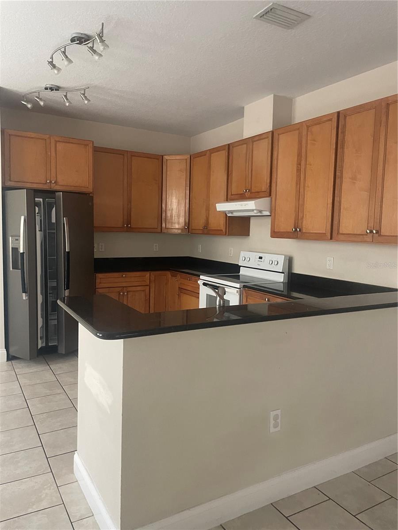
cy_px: 265
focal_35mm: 26
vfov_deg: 67.3
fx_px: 399
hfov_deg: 53.1
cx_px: 199
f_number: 1.6
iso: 320
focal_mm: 4.2
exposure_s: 1/60
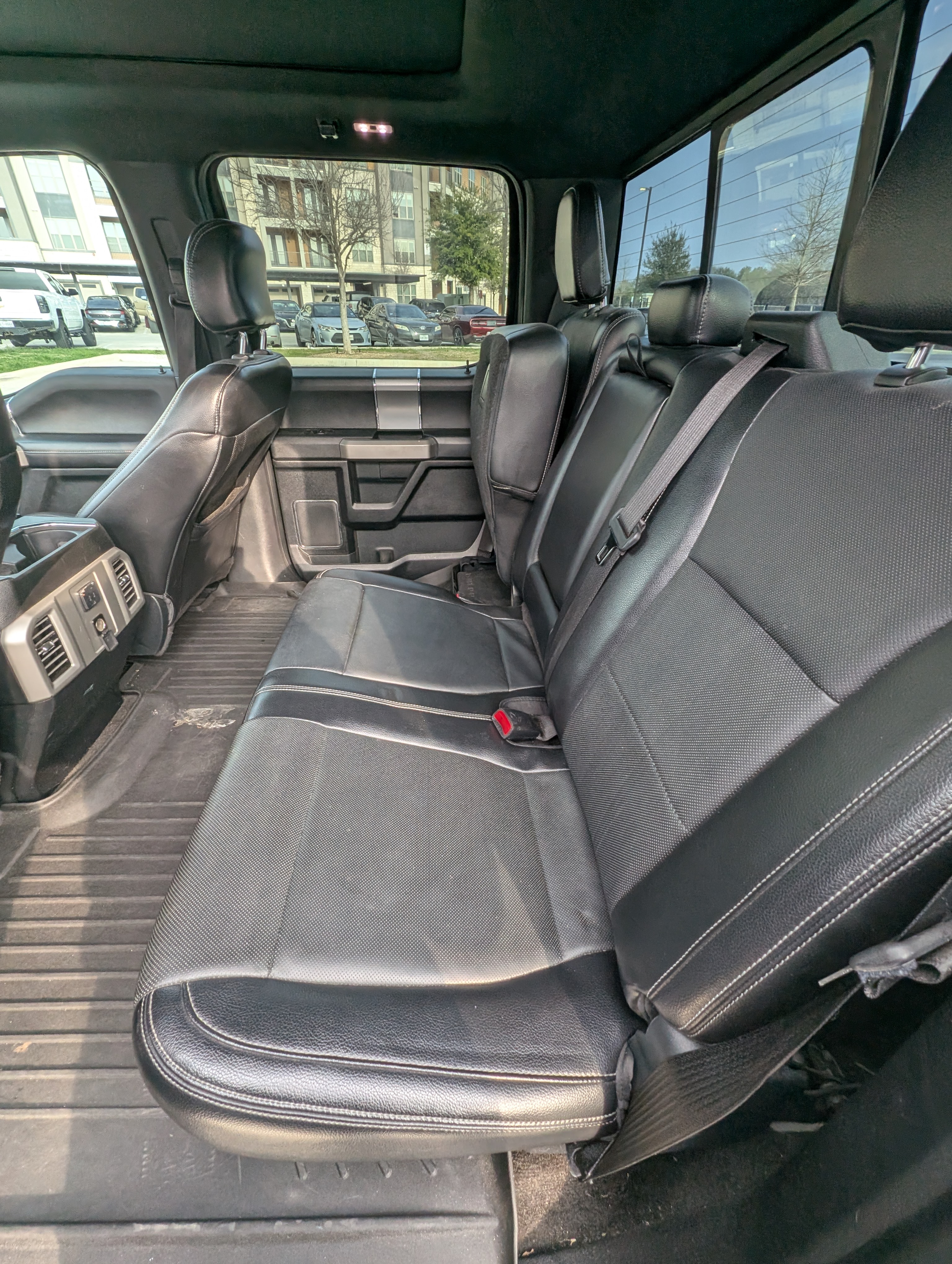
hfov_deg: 90.1
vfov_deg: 106.1
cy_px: 632
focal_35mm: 13
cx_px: 476
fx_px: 476
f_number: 2.2
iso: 91
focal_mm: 1.95
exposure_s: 1/142
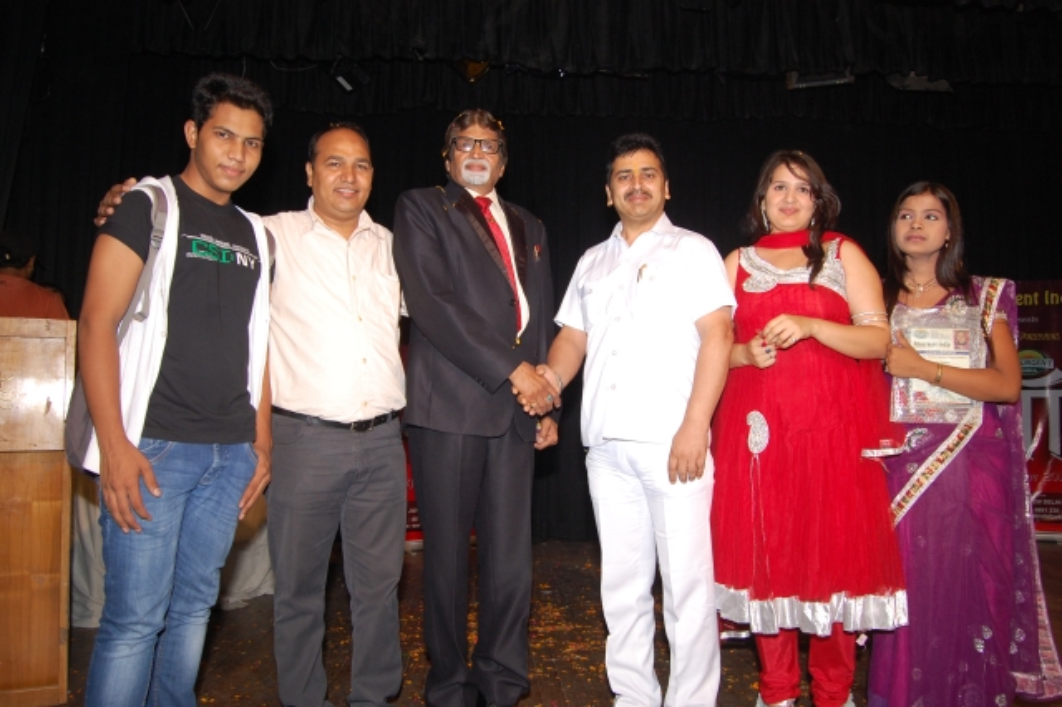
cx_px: 531
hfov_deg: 67.4
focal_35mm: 27
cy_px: 354
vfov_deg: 47.9
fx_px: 796
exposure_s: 1/125
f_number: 7.1
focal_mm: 18
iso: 400
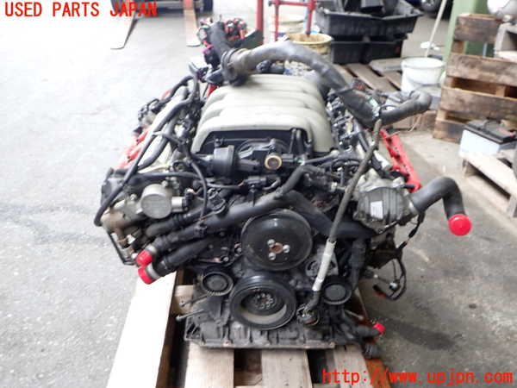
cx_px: 258
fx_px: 448
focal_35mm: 30
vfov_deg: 46.8
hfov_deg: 60.0
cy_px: 194
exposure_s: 1/50
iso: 200
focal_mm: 5.4
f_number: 2.3
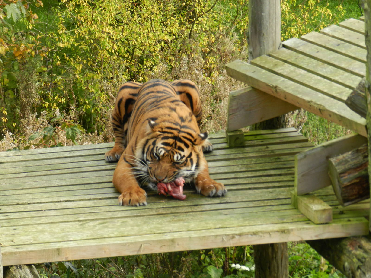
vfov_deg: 7.8
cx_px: 186
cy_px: 139
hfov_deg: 10.4
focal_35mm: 191
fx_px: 2047
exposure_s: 1/125
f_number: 5.5
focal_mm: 34
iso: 160
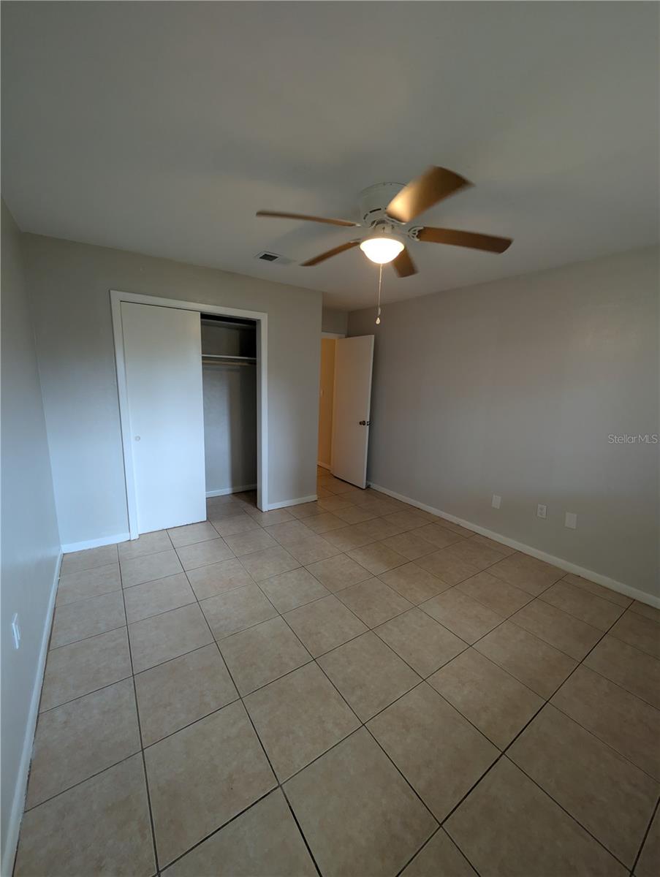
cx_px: 330
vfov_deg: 110.5
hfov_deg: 94.6
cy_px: 438
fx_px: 304
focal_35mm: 12
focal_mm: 2.02
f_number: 1.7
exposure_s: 1/120
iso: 172
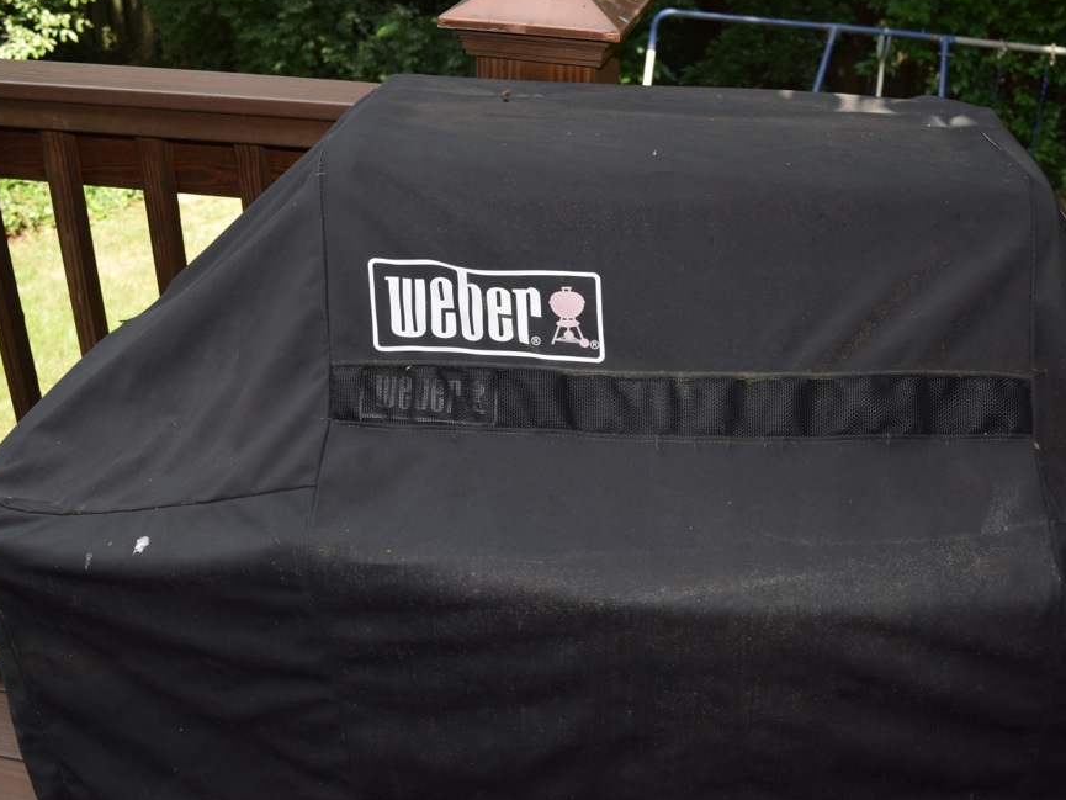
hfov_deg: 46.7
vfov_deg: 36.0
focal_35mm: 40
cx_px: 580
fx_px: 1232
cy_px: 395
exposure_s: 1/100
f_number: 5.6
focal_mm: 24
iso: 100
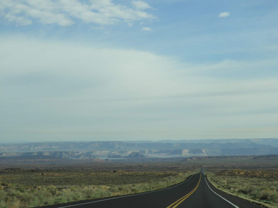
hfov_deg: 20.7
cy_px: 104
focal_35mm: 95
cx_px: 139
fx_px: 763
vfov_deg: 15.6
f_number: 4.8
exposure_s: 1/640
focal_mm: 17
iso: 100
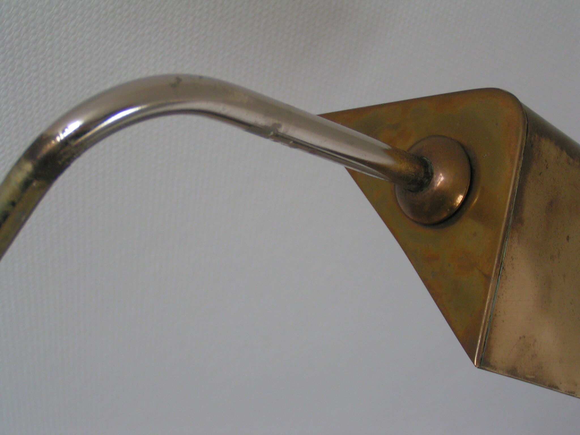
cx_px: 290
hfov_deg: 30.7
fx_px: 1056
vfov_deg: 23.3
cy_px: 218
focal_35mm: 63
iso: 125
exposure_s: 1/50
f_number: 3.2
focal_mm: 9.7
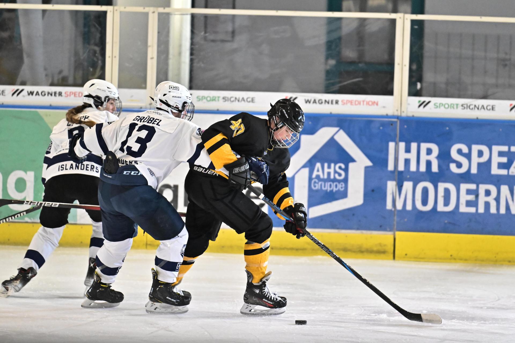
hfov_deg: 6.9
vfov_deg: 4.6
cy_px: 172
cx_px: 258
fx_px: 4290
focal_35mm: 300
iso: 4000
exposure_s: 1/800
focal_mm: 200
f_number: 2.8
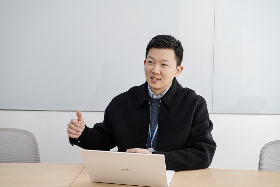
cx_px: 140
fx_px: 358
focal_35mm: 46
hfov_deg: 42.8
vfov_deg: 29.2
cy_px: 94
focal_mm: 46
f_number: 5.6
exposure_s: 1/200
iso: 800
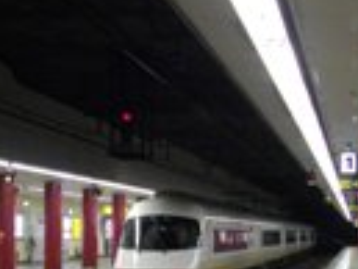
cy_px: 288
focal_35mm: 96
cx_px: 150
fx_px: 994
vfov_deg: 15.1
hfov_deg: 20.4
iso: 247
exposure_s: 1/50
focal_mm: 5.7
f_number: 2.9
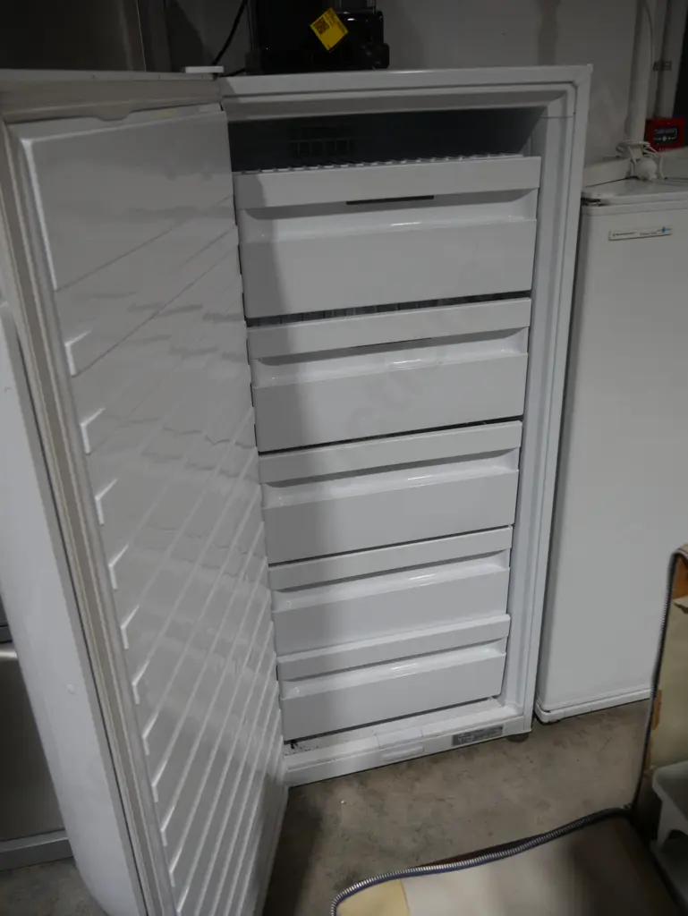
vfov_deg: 63.4
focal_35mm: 28
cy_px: 458
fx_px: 741
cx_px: 344
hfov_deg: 49.8
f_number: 3.5
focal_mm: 14
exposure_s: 1/100
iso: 200
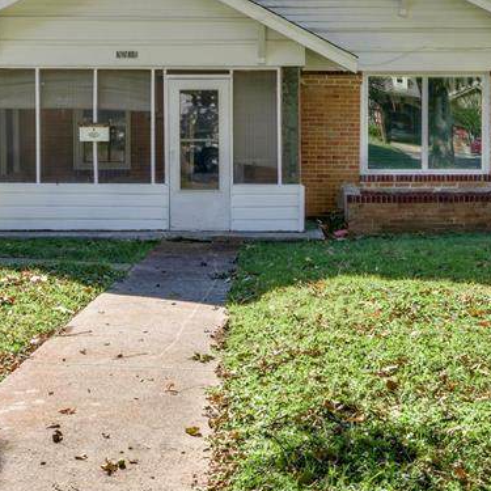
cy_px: 131
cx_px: 266
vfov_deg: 32.6
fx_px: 826
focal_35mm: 51
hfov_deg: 33.1
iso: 100
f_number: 8
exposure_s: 1/125
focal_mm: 22.2
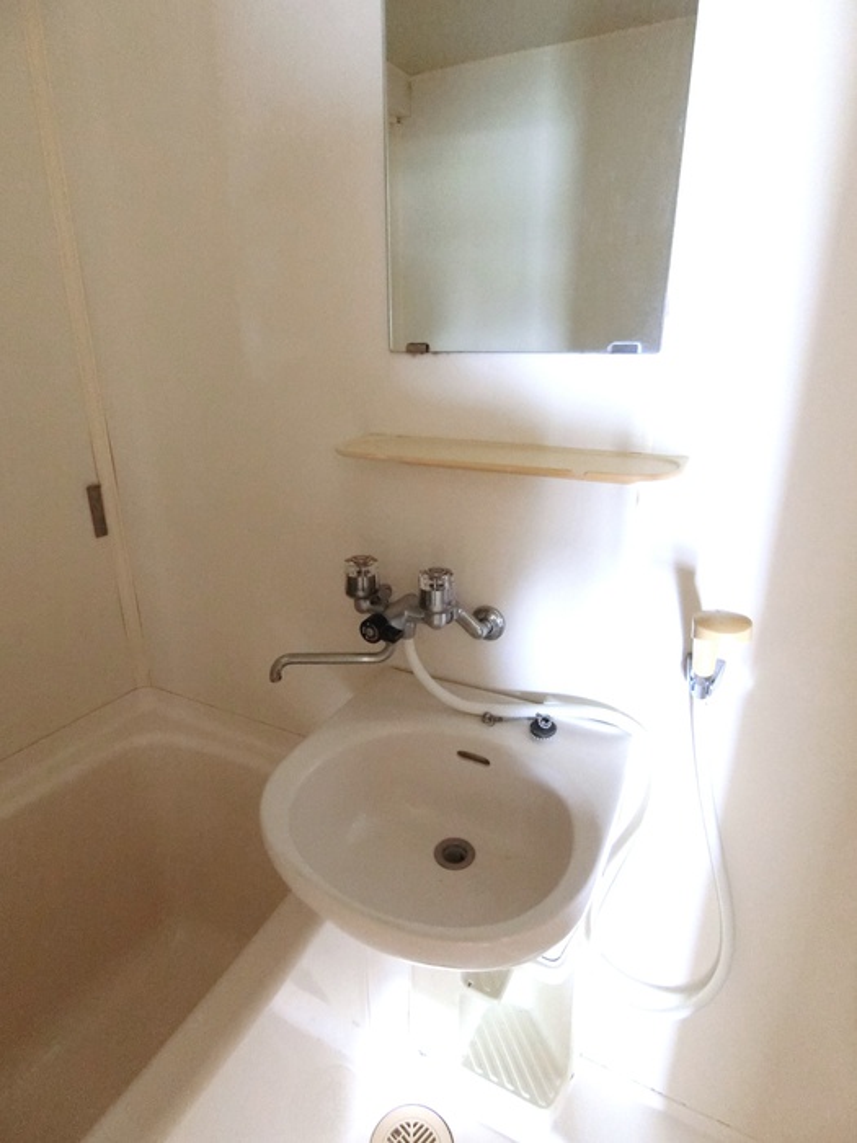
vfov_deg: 84.7
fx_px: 627
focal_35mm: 19
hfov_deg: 68.7
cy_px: 572
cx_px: 428
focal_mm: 4.06
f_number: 2.7
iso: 1600
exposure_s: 1/20
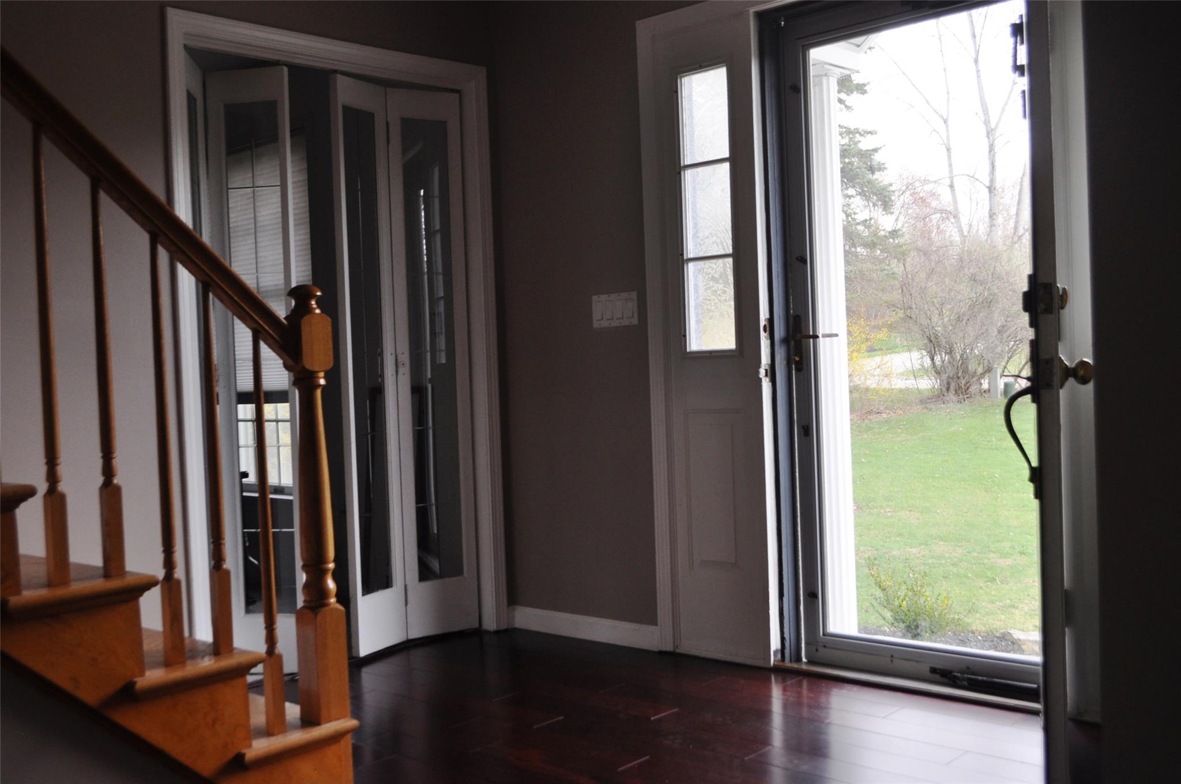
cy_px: 392
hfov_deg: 53.2
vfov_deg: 36.8
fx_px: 1179
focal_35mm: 36
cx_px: 590
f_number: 5.6
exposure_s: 1/125
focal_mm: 24
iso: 320
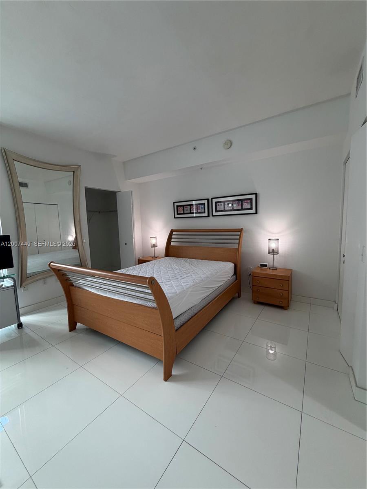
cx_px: 184
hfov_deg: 85.7
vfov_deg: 102.1
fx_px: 198
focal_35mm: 14
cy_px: 244
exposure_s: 1/120
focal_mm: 2.22
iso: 200
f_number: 2.2
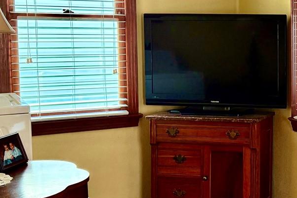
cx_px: 332
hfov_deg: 25.8
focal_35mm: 72
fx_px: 594
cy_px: 82
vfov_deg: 18.9
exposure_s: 1/96
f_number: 1.6
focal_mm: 5.96
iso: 125
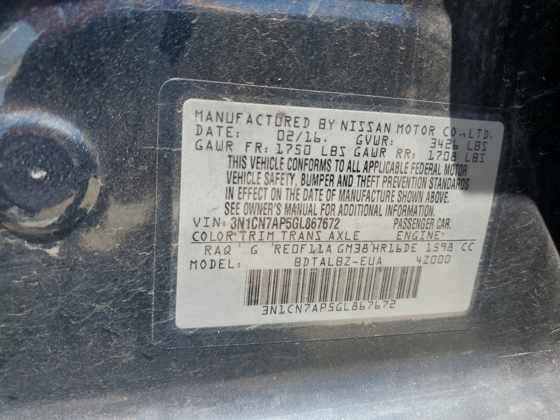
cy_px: 210
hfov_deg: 67.3
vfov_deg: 53.1
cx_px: 280
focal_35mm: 26
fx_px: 421
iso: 50
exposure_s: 1/909
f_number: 1.5
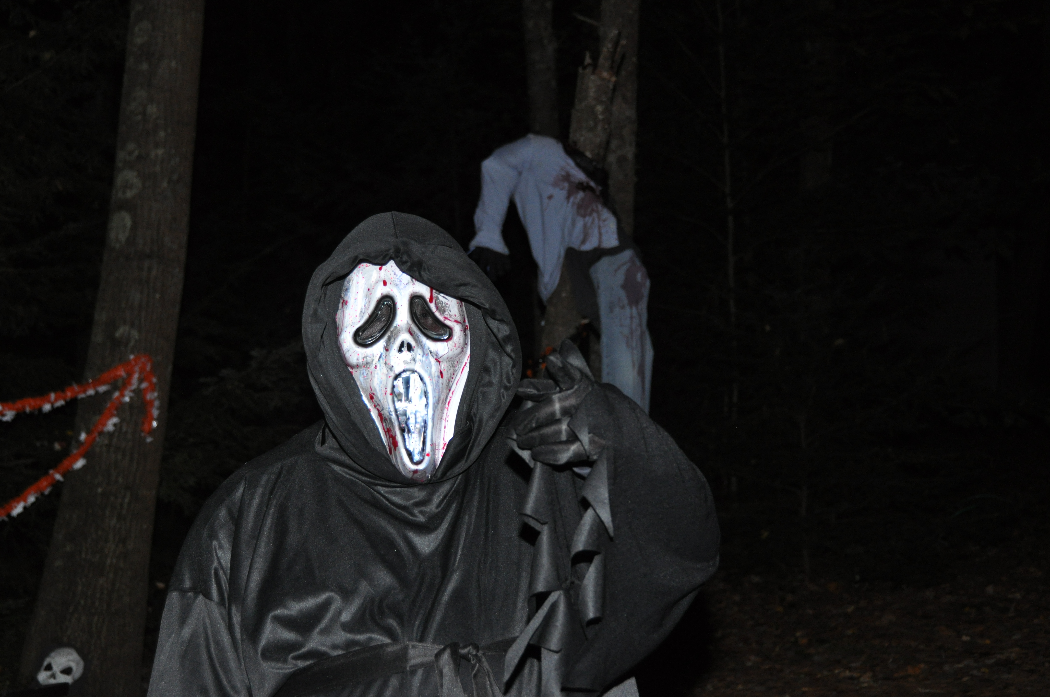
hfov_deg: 35.1
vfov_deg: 23.7
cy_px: 348
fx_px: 1660
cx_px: 525
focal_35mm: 57
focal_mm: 38
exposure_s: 1/60
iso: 800
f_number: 4.2
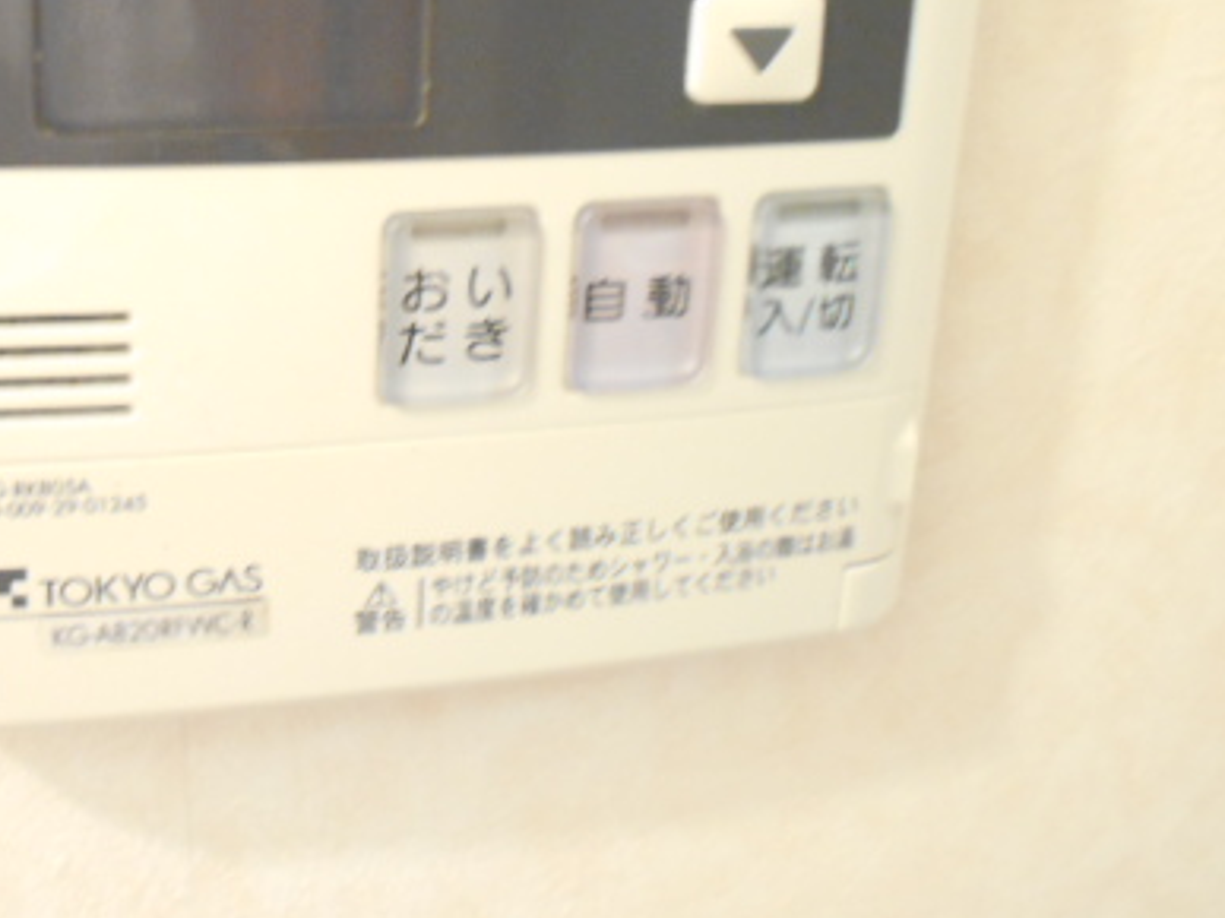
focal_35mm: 43
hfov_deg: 42.8
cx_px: 336
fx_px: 1521
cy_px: 193
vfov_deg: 32.7
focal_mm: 4.6
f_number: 3.2
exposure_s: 1/8
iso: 400
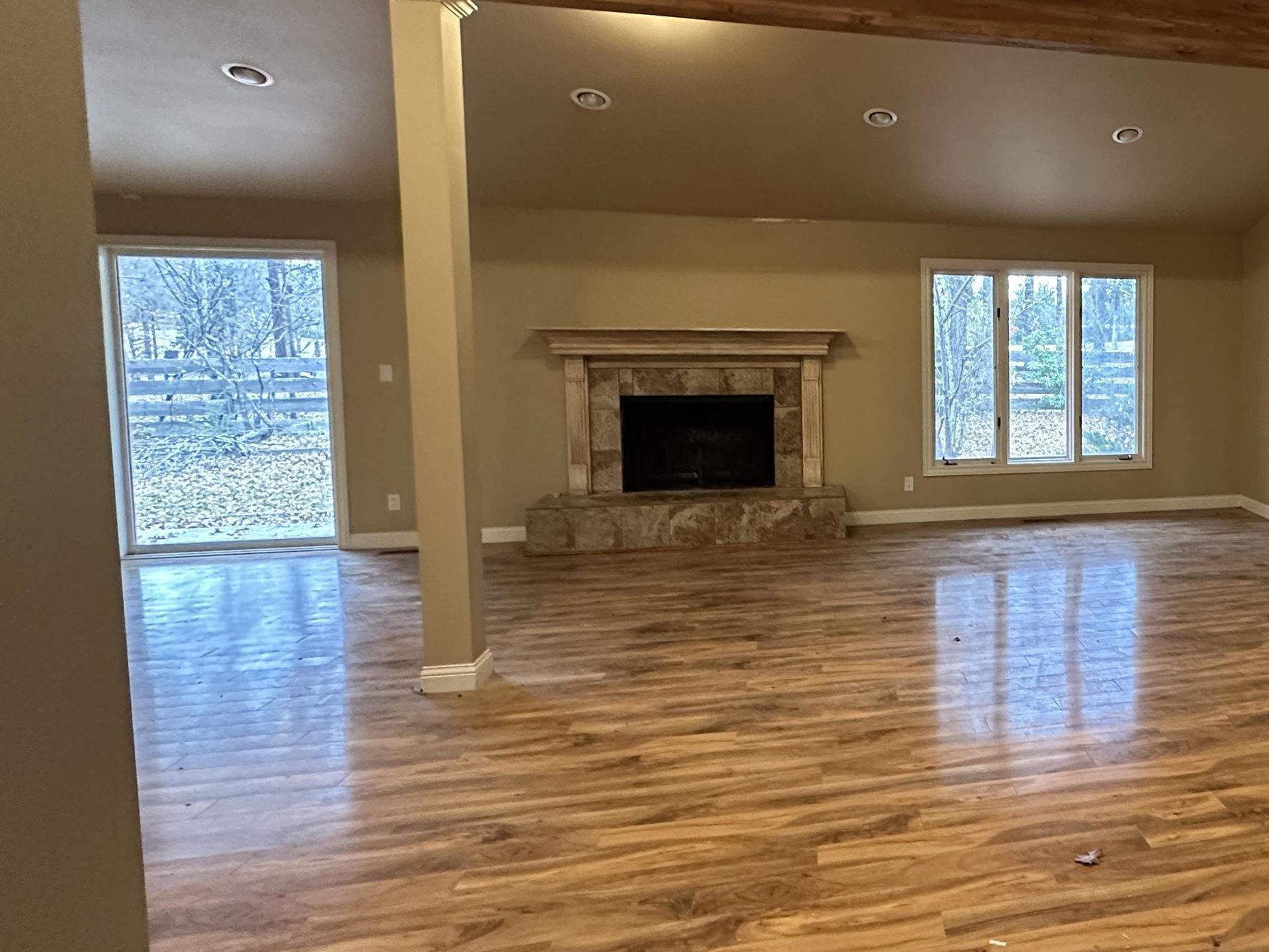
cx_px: 1049
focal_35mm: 24
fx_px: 880
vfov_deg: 56.7
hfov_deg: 64.0
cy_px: 421
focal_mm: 2.22
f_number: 2.2
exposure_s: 1/60
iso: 500
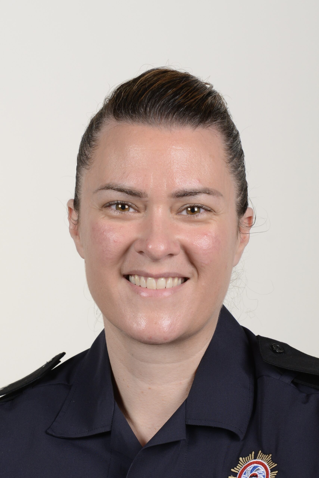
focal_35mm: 70
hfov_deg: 19.5
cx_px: 160
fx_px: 929
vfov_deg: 28.8
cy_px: 239
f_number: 7.1
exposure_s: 1/250
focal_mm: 70
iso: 400
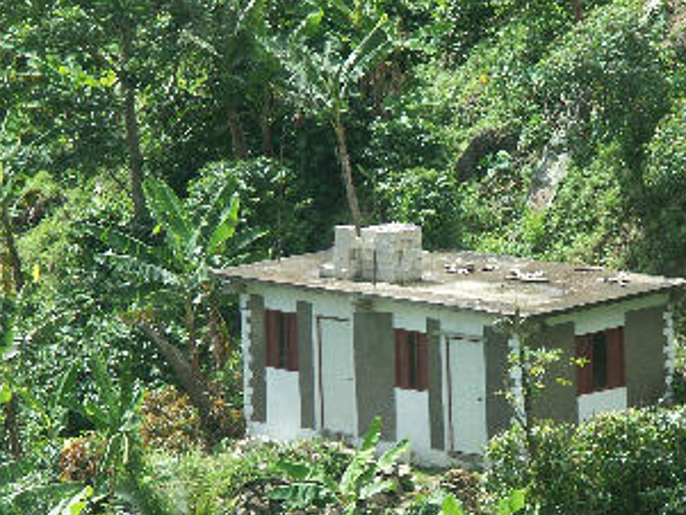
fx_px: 6979
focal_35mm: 352
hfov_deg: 5.6
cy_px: 330
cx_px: 395
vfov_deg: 4.2
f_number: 5
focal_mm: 50.48
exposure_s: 1/400
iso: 100
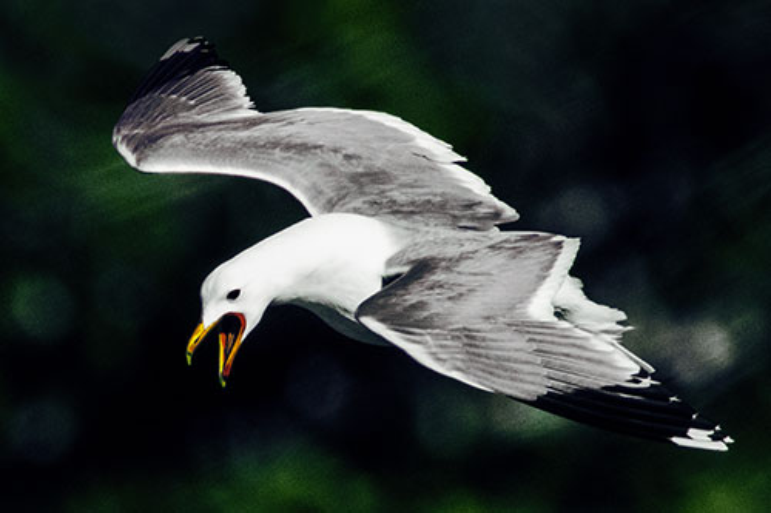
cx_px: 386
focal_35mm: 1200
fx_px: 25690
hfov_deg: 1.7
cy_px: 256
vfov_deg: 1.1
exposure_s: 1/2500
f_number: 13
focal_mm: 1200
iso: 1250
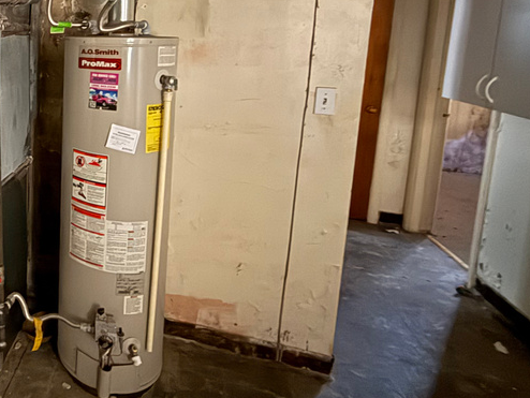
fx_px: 444
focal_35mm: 29
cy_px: 82
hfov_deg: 50.3
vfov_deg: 45.9
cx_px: 3
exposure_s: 1/10
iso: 1600
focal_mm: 2.22
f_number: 2.2
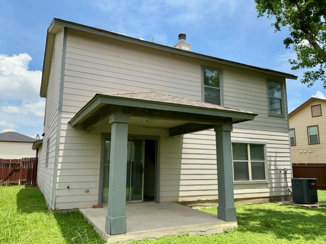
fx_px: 254
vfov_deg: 51.4
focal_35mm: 27
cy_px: 122
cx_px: 163
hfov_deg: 65.3
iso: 25
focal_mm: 3
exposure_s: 1/1342
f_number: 1.8
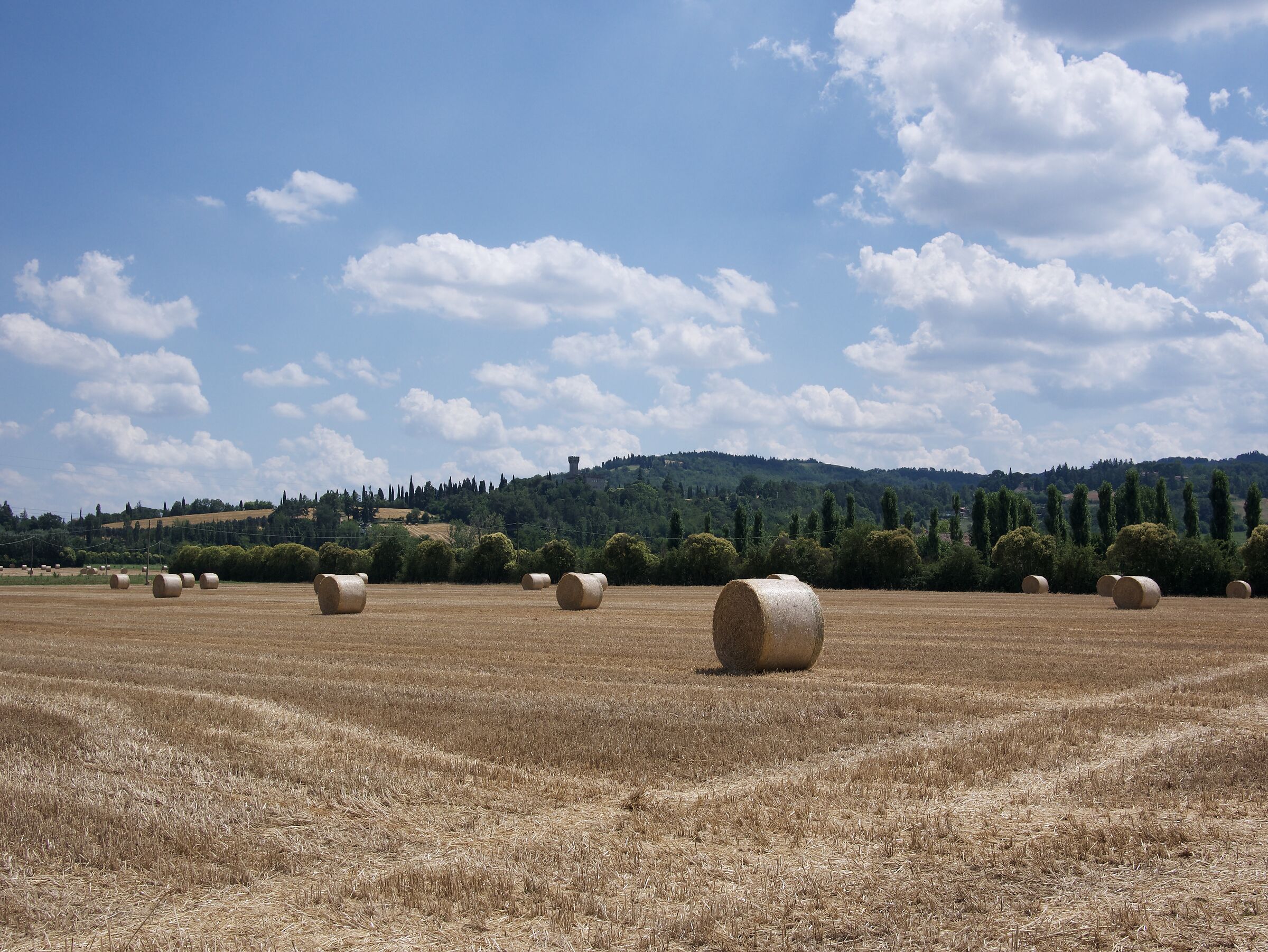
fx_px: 1466
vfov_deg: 36.0
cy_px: 476
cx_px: 634
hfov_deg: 46.8
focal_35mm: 40
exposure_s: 1/1600
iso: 200
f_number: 6.3
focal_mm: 20
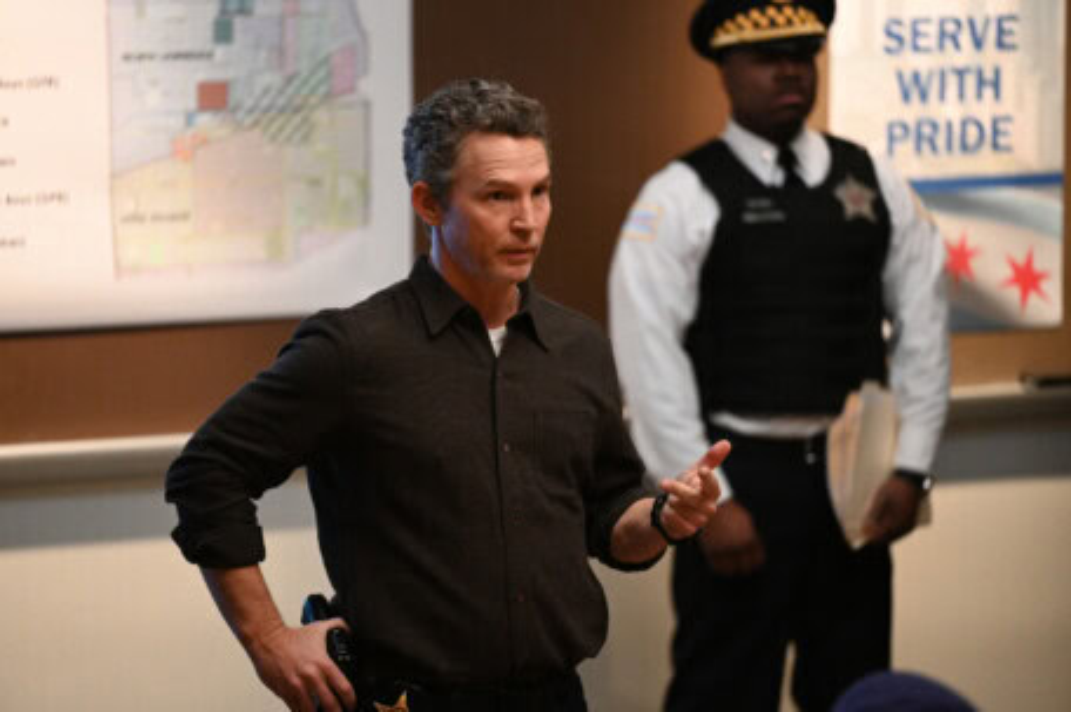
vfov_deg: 6.9
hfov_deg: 10.3
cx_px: 536
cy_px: 356
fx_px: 5944
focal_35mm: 200
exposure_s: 1/200
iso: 6400
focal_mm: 200
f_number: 2.8
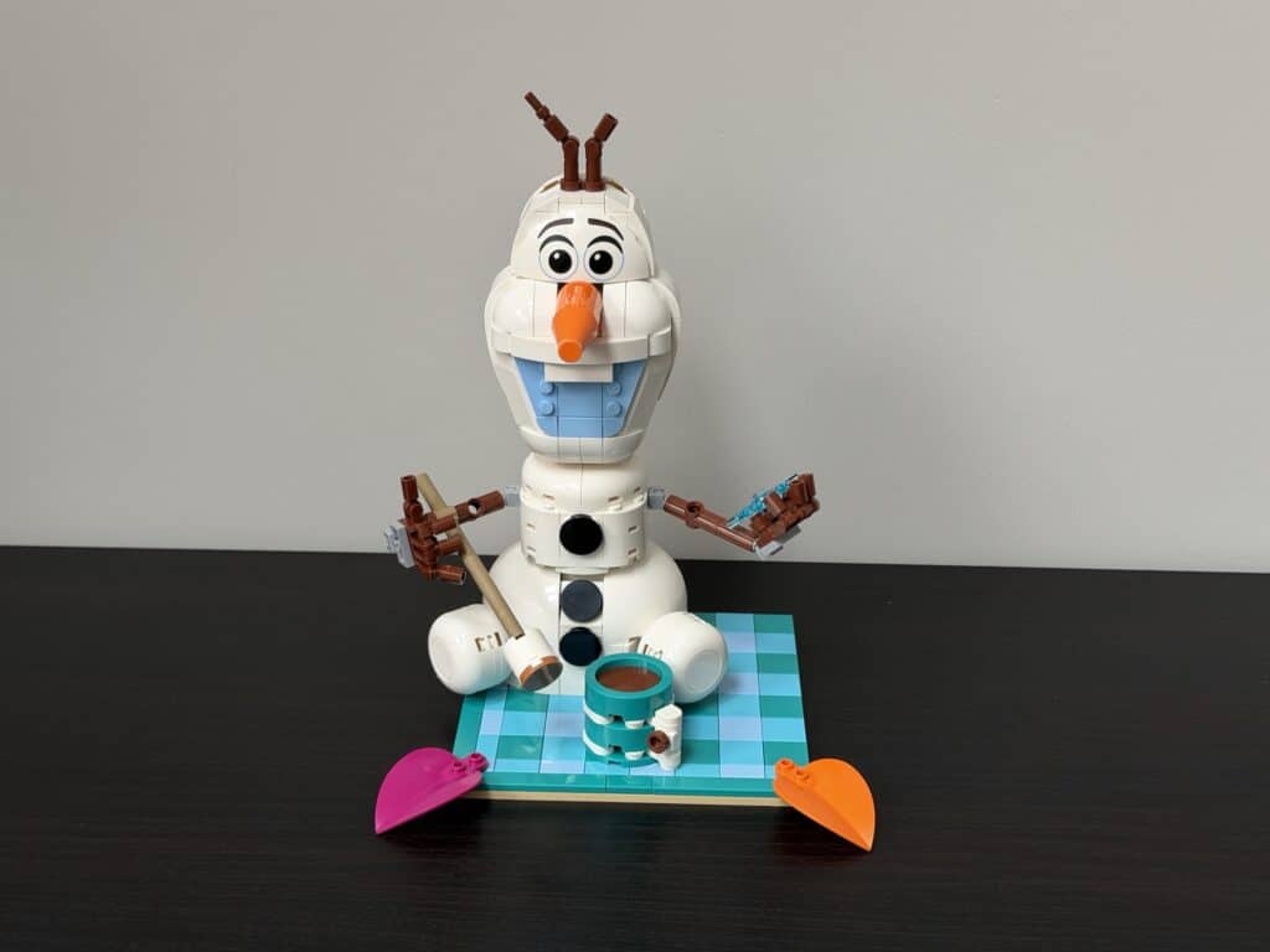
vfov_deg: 30.3
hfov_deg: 39.7
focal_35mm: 48
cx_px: 635
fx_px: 1761
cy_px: 476
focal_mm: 6.76
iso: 200
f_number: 1.78
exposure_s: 1/59
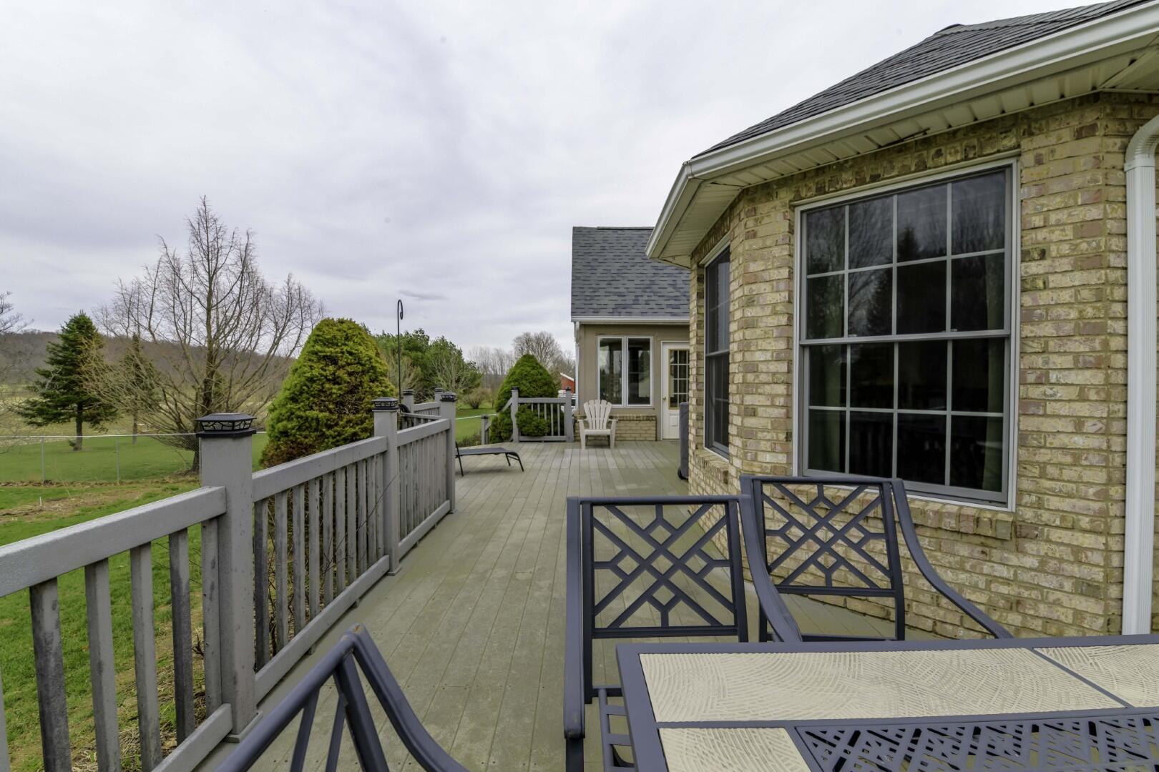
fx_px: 483
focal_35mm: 15
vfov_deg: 77.3
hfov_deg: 100.4
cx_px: 580
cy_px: 386
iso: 100
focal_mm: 15
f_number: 18
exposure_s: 1/500
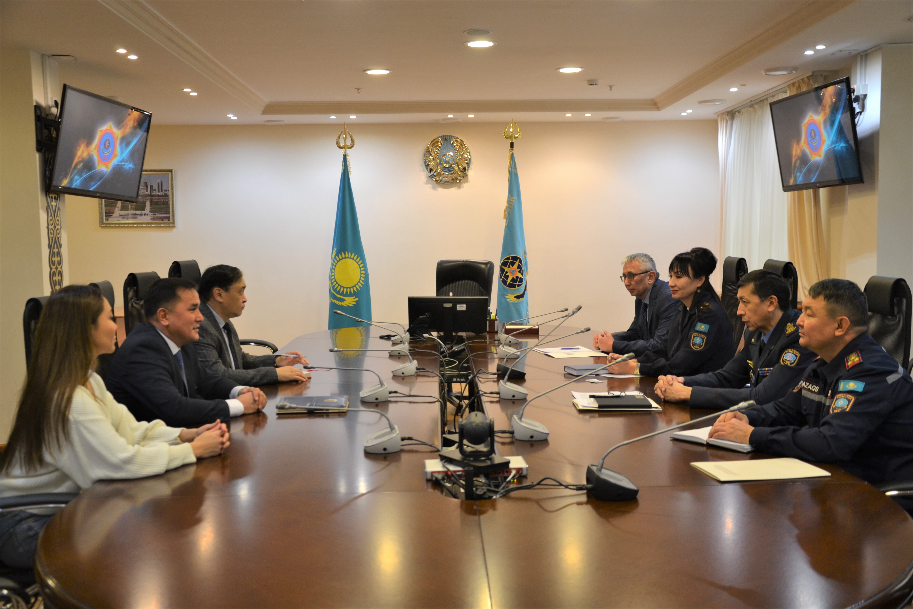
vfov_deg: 35.5
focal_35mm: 38
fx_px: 951
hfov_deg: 51.3
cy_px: 304
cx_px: 456
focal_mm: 25
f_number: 4
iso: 400
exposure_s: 1/25
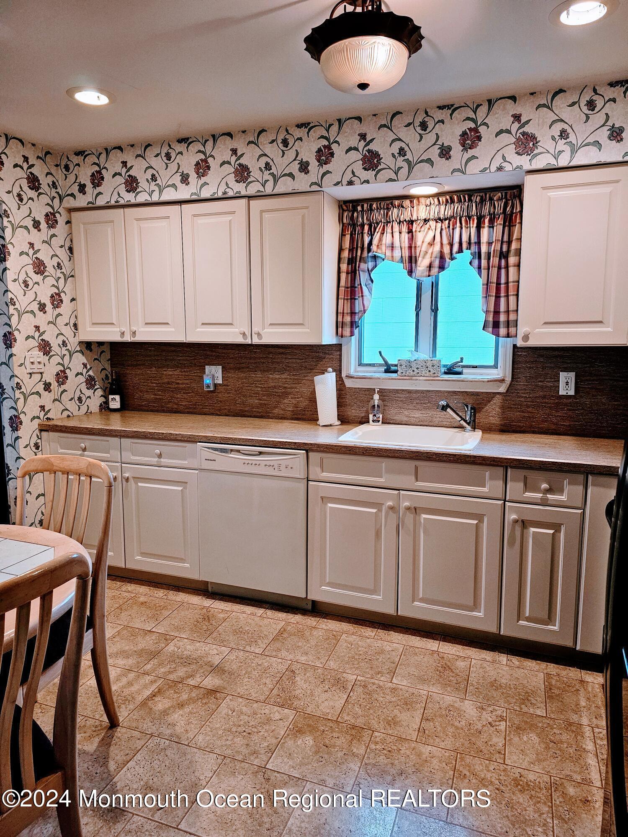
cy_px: 418
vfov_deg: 73.9
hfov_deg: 58.9
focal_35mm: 23
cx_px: 314
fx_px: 556
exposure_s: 1/120
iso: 200
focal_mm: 6.3
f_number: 1.7
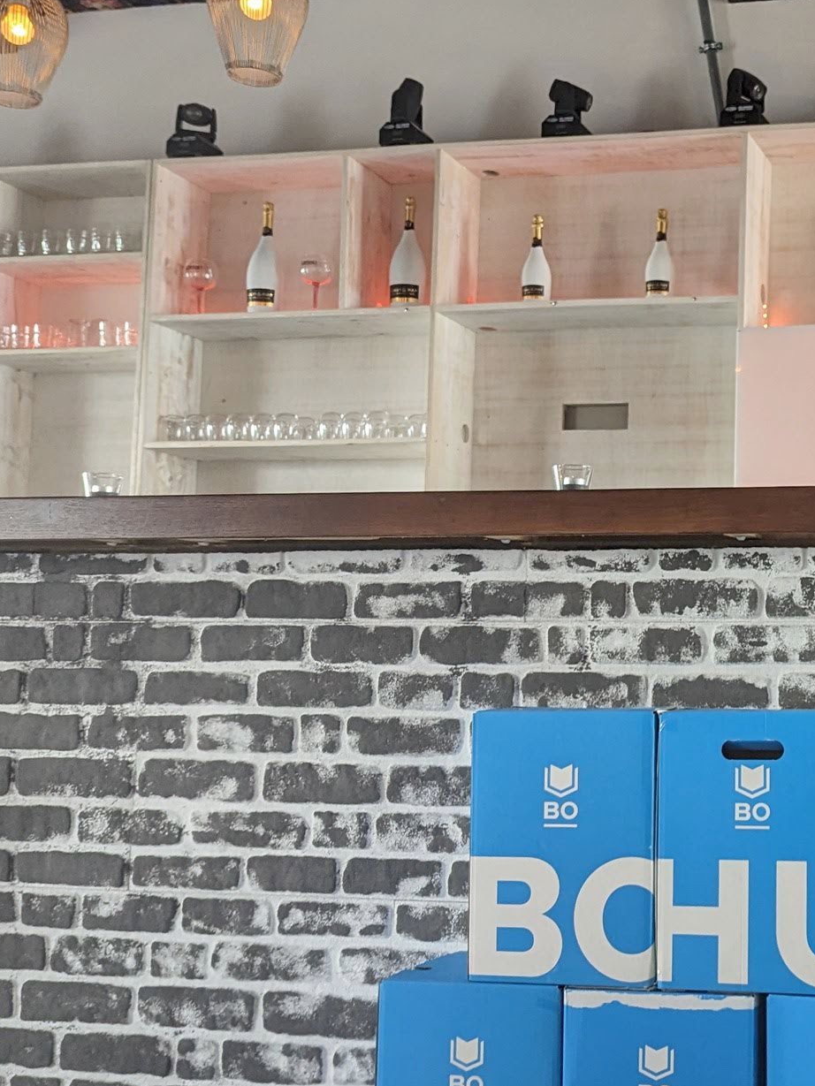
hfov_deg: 27.4
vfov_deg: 38.2
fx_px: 1569
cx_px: 820
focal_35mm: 50
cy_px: 520
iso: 234
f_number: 1.9
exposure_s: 1/100
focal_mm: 6.8
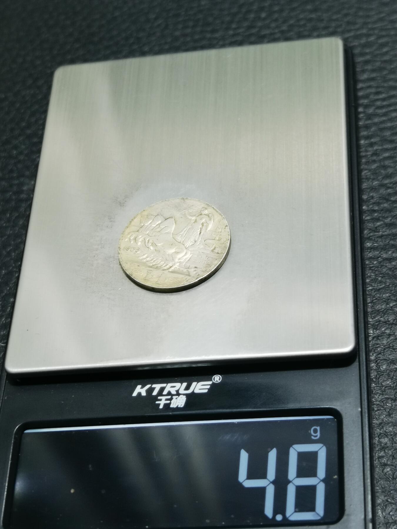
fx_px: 1009
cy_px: 264
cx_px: 198
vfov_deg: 29.4
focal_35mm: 66
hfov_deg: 22.3
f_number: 1.9
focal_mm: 6.67
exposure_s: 1/50
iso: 100
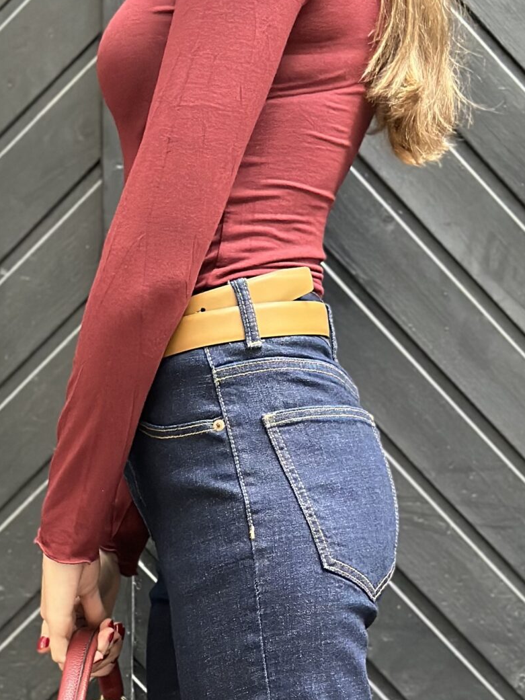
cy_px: 810
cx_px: 331
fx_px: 2386
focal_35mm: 118
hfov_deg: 12.5
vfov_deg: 16.1
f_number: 1.78
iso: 500
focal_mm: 6.86
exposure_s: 1/40
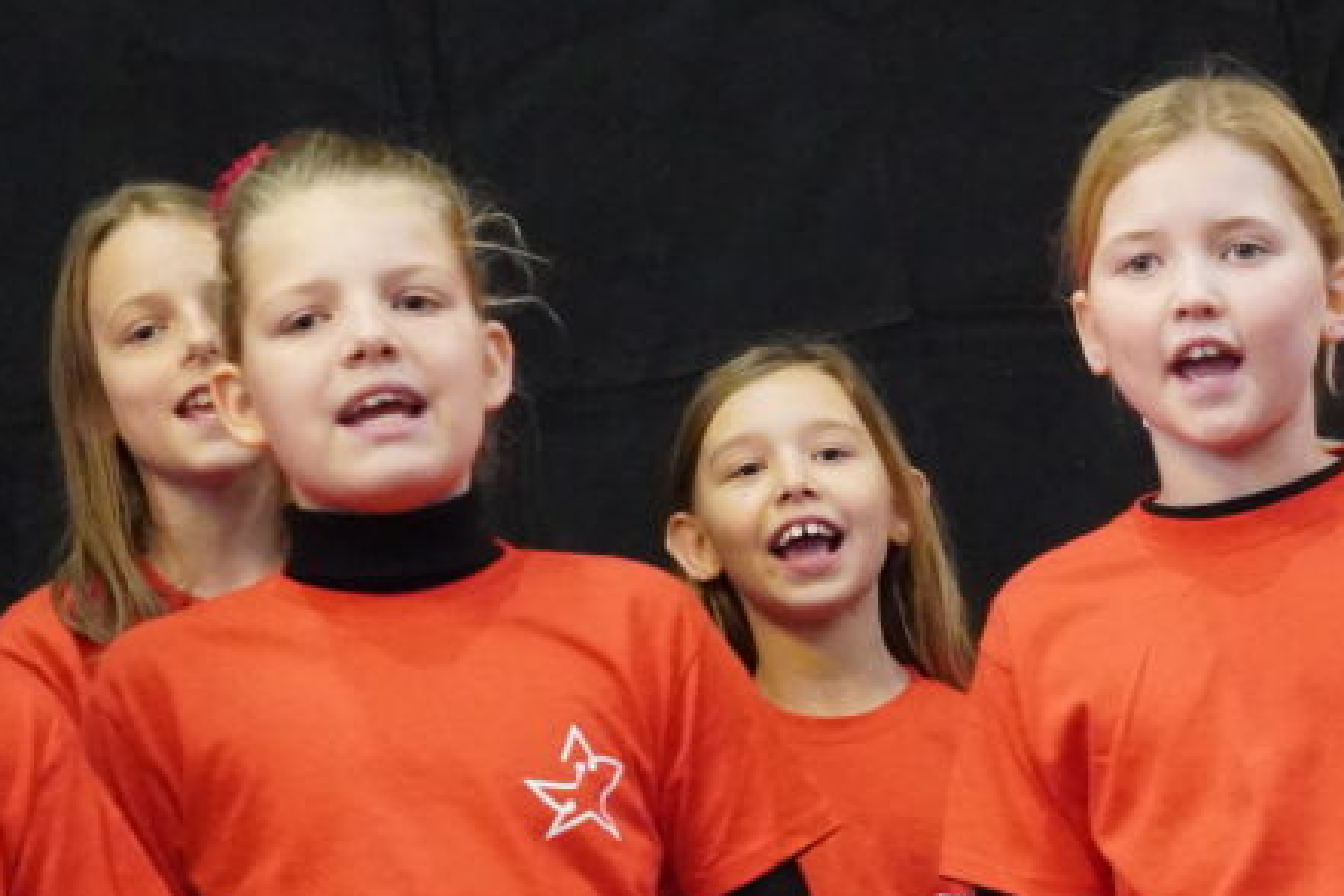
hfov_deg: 8.4
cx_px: 1085
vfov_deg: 5.6
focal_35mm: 245
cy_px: 573
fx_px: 9146
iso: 8000
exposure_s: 1/60
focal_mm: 60
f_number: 4.5
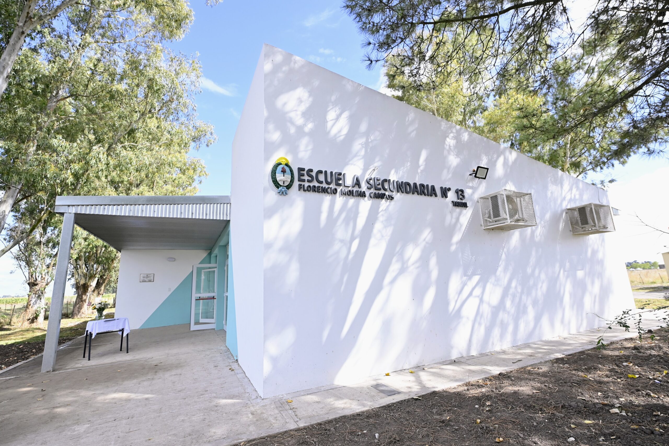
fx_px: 260
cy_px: 223
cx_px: 334
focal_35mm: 14
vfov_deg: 81.2
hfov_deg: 104.3
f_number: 4.5
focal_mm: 14
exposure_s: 1/2000
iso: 1000
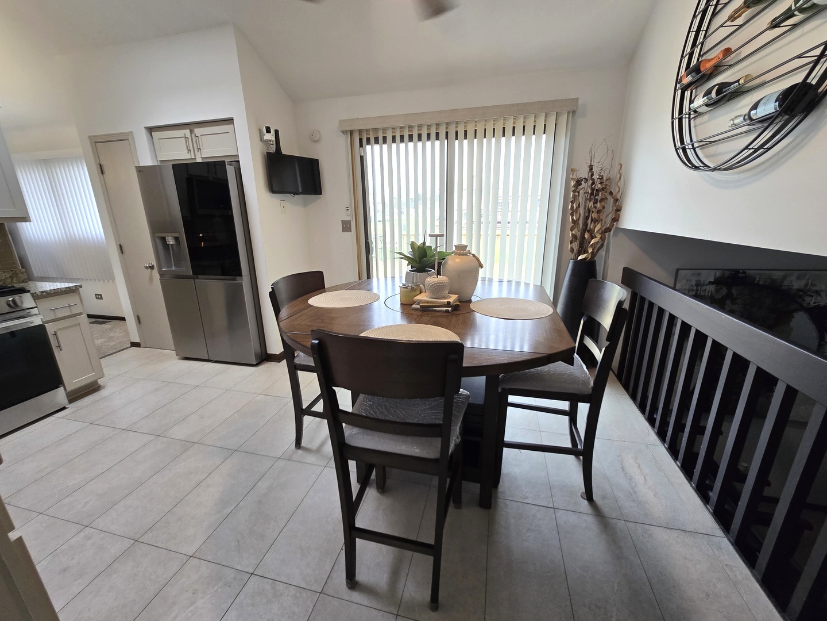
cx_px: 414
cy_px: 310
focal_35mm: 13
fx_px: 311
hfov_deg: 106.2
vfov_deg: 89.9
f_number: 2.2
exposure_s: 1/60
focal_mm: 2.2
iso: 160
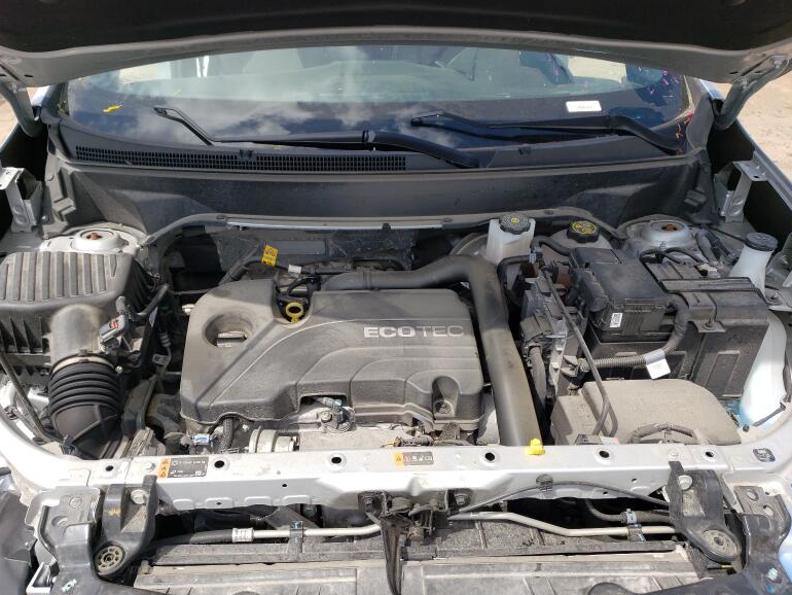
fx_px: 618
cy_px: 302
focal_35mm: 27
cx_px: 388
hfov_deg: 65.3
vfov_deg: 51.4
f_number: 1.5
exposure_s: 1/1667
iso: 50
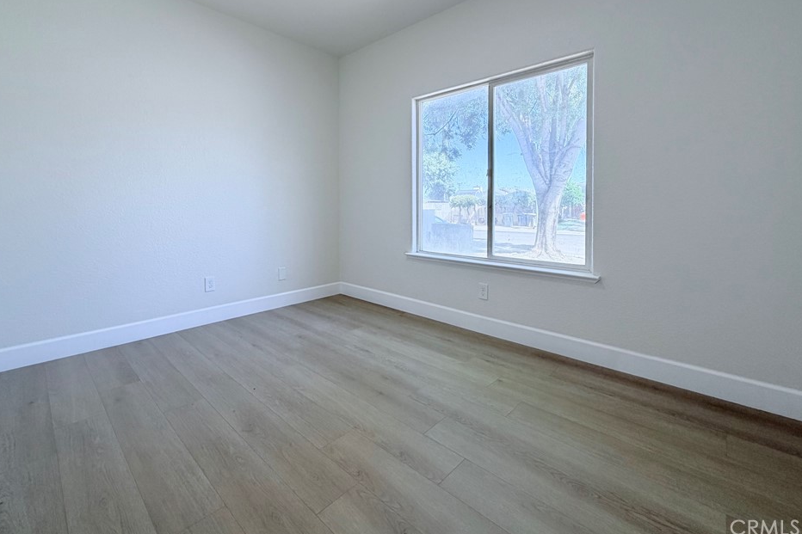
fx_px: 356
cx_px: 373
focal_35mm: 16
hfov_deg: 96.6
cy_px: 210
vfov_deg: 72.8
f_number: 2.2
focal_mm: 2.22
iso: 64
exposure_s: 1/120
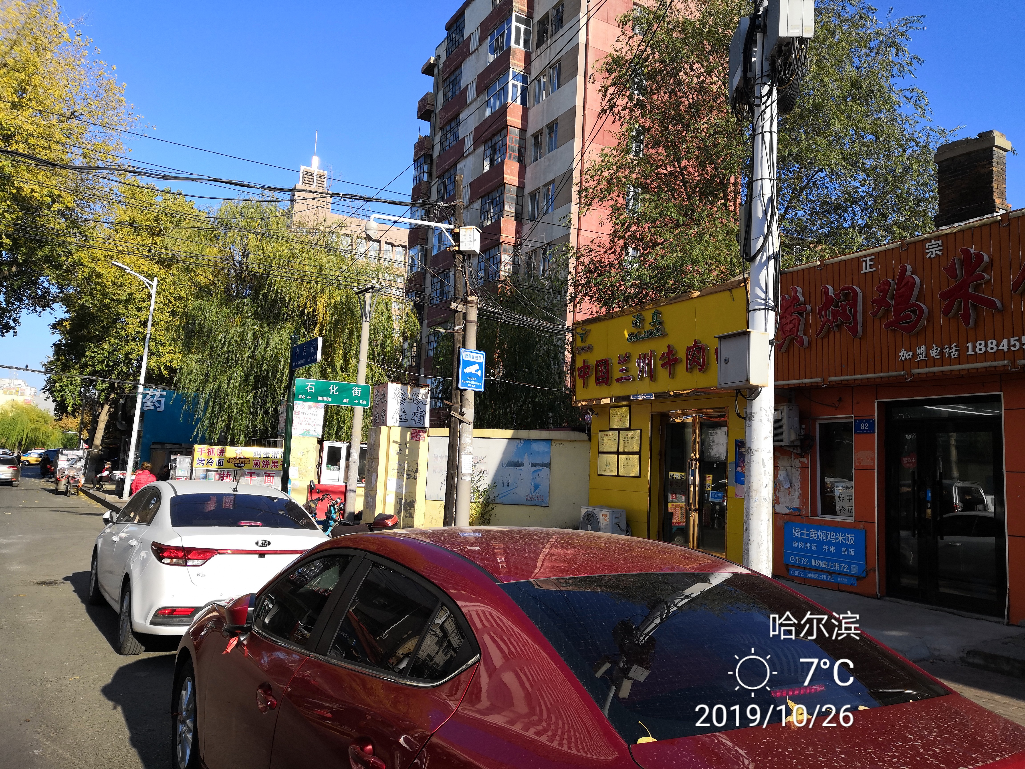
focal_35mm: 27
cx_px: 512
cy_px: 384
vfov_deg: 51.4
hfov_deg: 65.3
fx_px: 799
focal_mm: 3.95
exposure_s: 1/975
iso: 50
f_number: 1.8
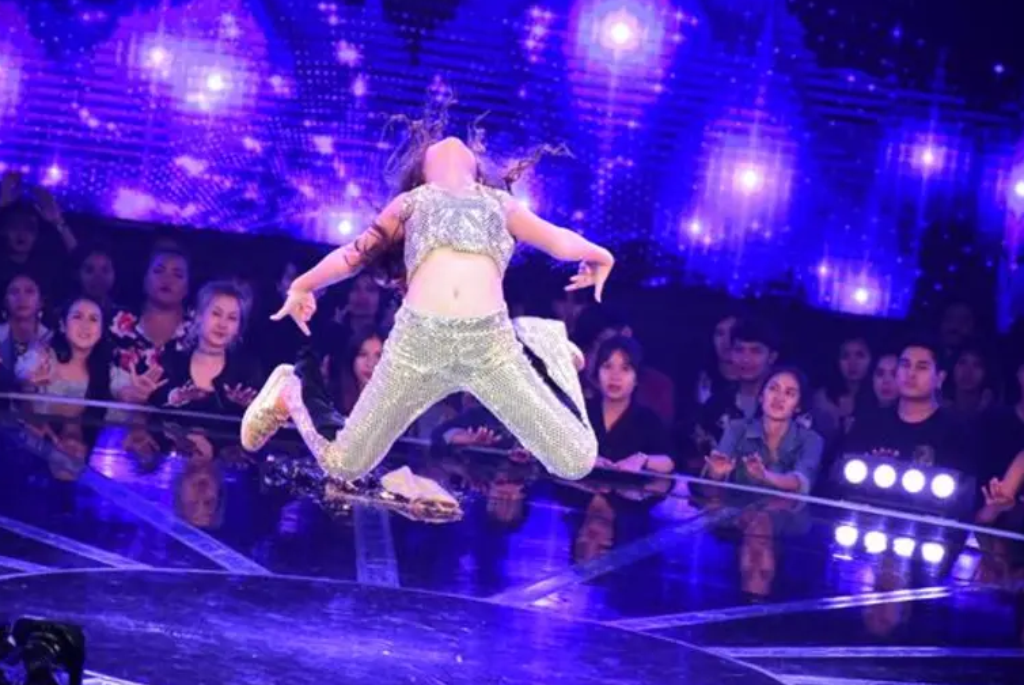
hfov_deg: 11.4
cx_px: 500
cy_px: 338
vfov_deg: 7.6
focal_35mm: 180
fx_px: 5124
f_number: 5.6
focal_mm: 116
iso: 8000
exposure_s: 1/640
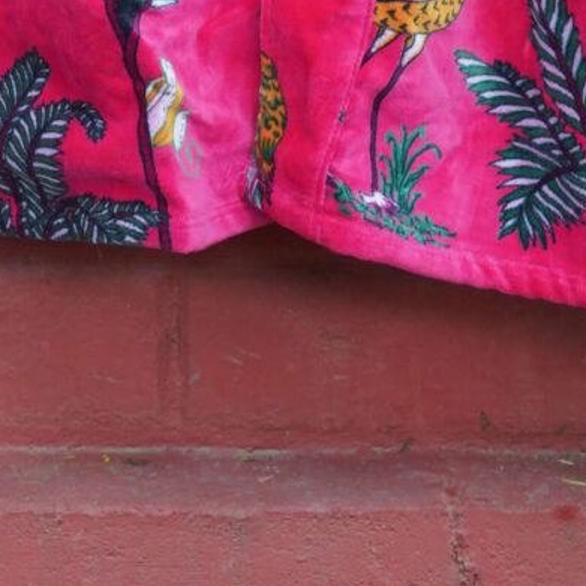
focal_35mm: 278
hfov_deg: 6.3
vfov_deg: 5.8
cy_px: -1287
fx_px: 5324
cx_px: 287
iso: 500
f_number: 5
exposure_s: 1/125
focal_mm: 50
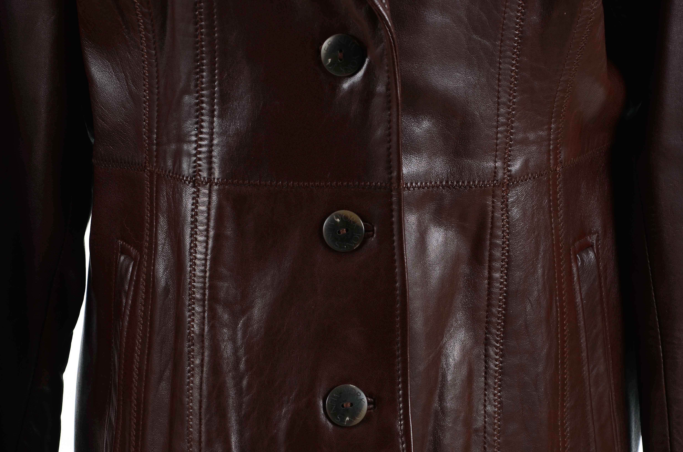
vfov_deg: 8.7
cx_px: 342
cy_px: 226
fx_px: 2982
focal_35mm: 158
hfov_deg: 13.1
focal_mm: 105
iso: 160
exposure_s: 1/80
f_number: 8
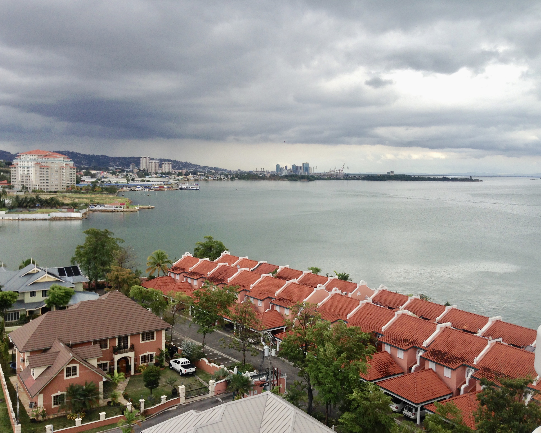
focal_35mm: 35
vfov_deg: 42.2
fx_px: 560
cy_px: 215
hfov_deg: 51.5
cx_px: 272
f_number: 2.4
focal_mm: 4.12
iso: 50
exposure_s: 1/903
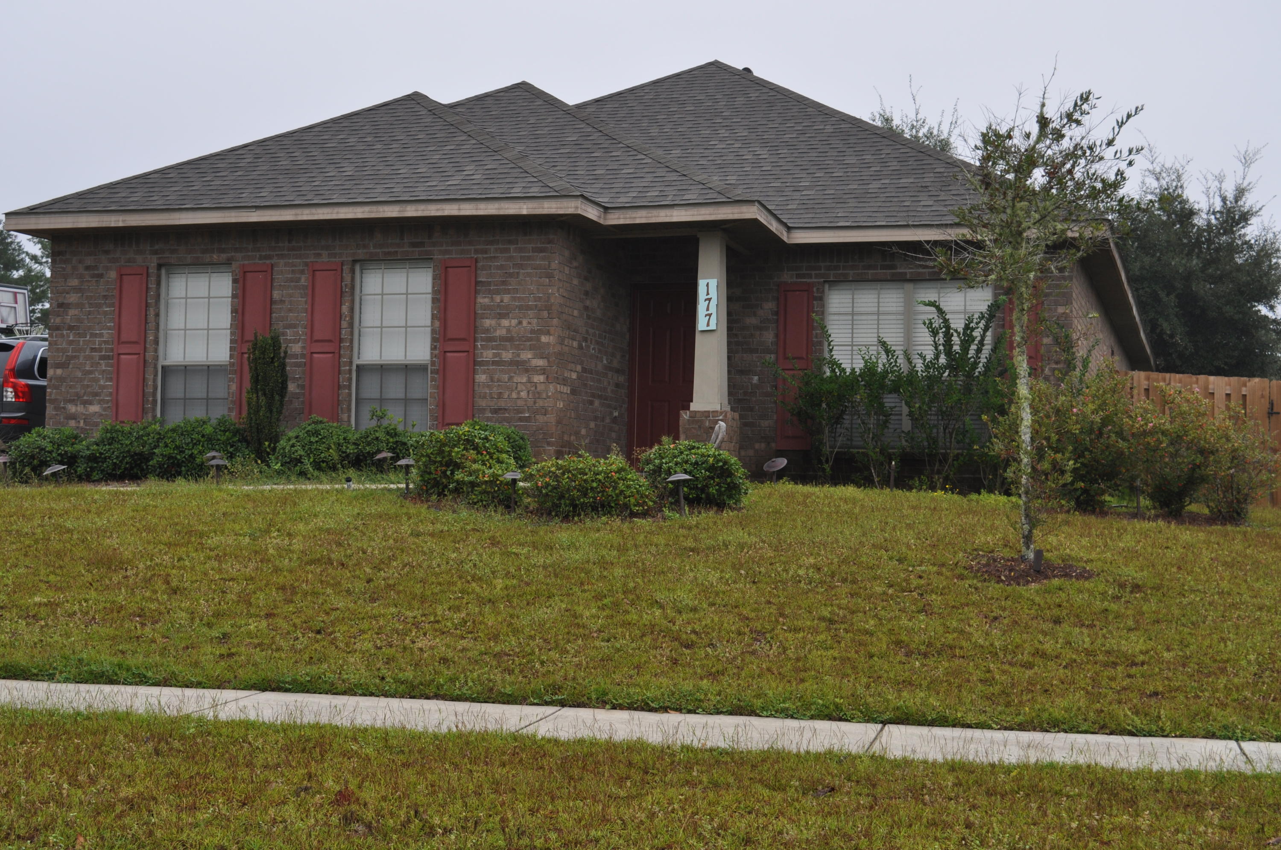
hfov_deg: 38.9
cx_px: 640
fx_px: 1812
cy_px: 425
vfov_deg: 26.4
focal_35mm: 51
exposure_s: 1/160
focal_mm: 34
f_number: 6.3
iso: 200
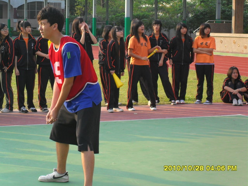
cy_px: 93
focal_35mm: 105
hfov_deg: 18.7
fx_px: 752
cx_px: 124
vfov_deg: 14.1
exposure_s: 1/125
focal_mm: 18.6
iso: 100
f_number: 5.2
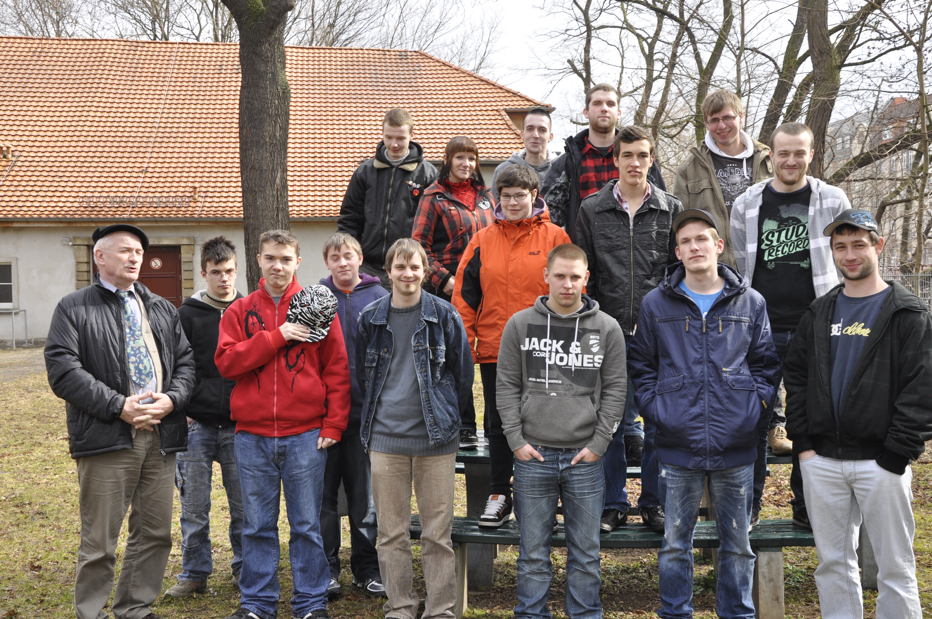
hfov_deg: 51.3
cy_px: 310
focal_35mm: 38
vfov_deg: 35.4
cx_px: 466
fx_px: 970
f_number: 9
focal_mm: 25
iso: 400
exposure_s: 1/200
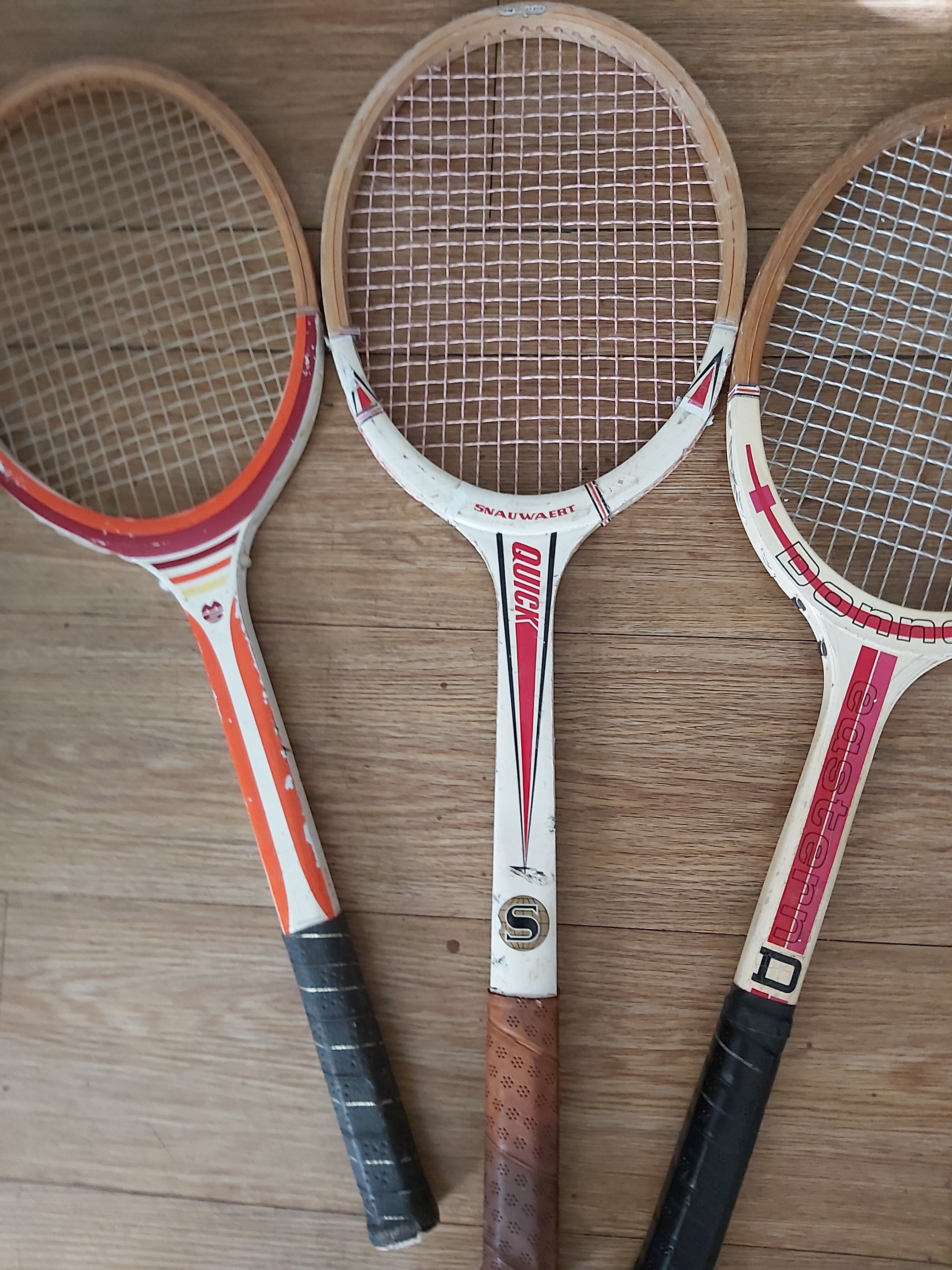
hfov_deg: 53.1
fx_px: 953
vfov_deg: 67.3
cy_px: 635
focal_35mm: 26
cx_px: 476
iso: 250
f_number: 1.7
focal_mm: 3.92
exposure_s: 1/50
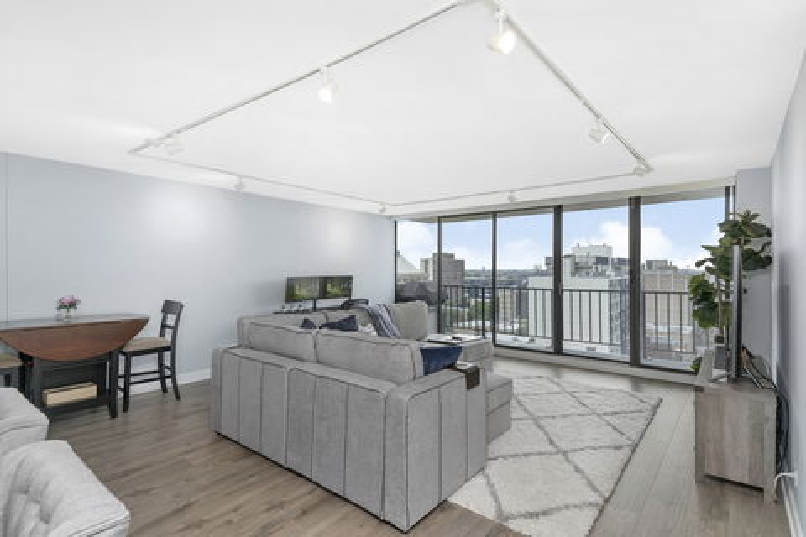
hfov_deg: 90.0
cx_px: 403
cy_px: 268
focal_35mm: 18
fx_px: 403
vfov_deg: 67.4
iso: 200
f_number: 7.1
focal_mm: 18
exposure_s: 1/80
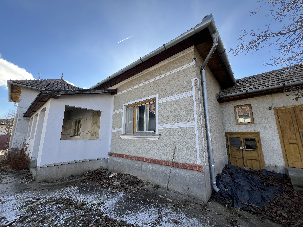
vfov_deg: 89.9
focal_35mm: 13
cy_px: 114
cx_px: 152
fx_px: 114
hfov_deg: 106.2
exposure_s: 1/279
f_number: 1.8
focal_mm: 1.57
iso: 32
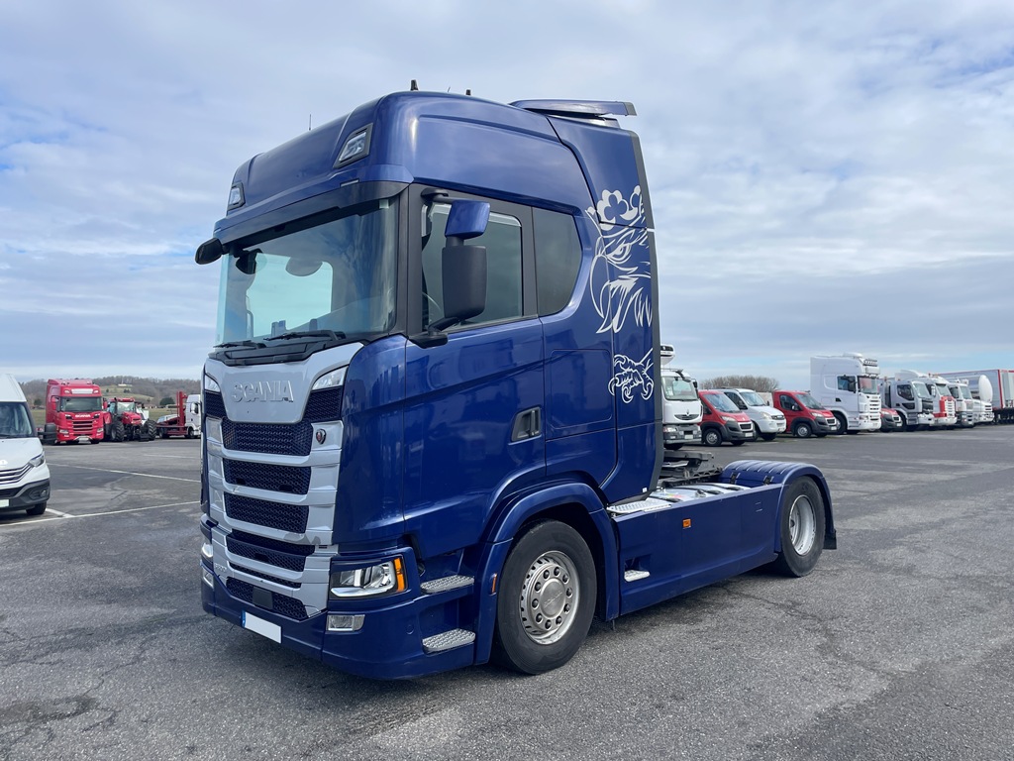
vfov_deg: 53.1
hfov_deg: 67.3
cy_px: 380
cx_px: 507
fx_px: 762
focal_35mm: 26
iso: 32
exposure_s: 1/2618
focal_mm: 4.2
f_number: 1.6
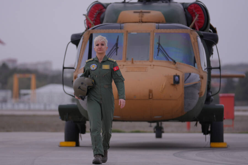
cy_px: 82
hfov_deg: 14.7
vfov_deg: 9.8
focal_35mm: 140
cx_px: 124
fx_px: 964
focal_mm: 140
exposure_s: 1/1250
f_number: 2.8
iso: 125
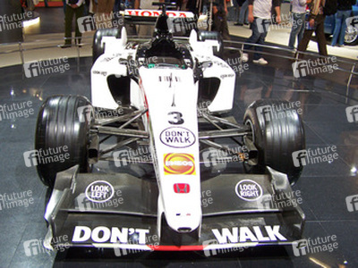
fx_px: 393
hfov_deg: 49.0
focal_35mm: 38
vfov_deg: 37.7
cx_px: 179
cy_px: 134
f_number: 2.8
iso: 200
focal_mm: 6.3
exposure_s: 1/50
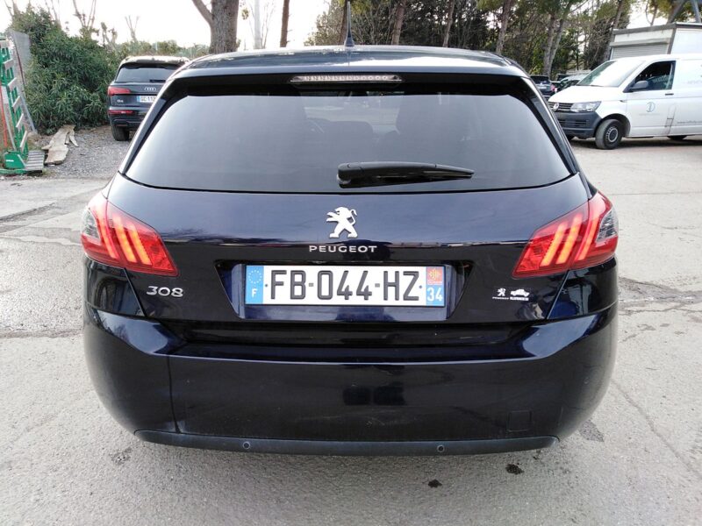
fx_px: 507
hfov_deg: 69.4
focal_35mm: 25
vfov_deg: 54.9
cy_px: 263
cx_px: 351
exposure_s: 1/120
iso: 100
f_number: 2.2
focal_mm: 3.37
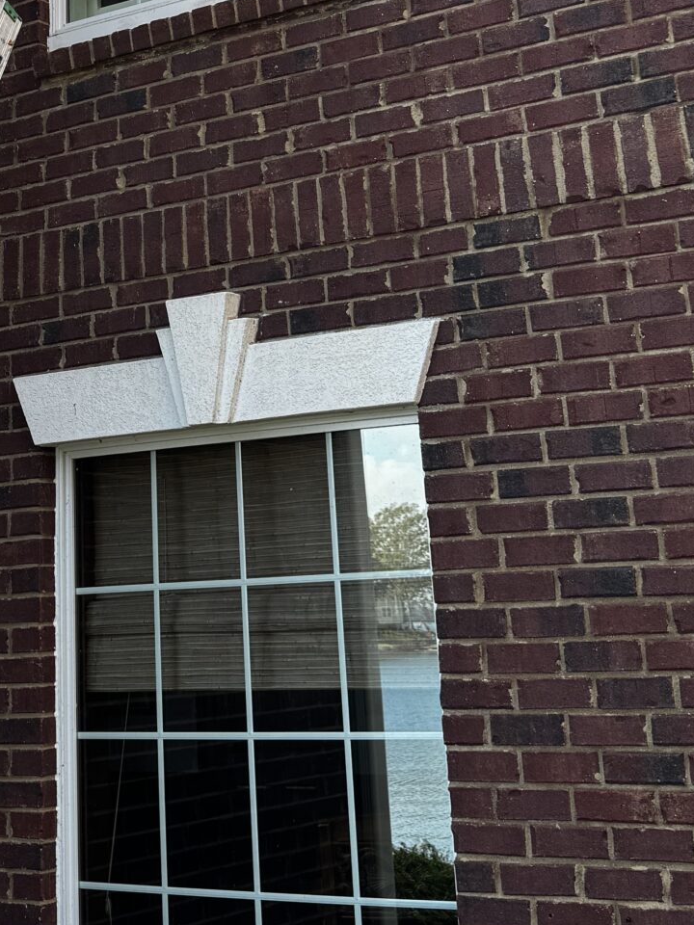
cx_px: 181
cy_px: 86
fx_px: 1711
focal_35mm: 64
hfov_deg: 22.7
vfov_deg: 29.0
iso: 80
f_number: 1.78
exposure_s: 1/347
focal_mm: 6.76
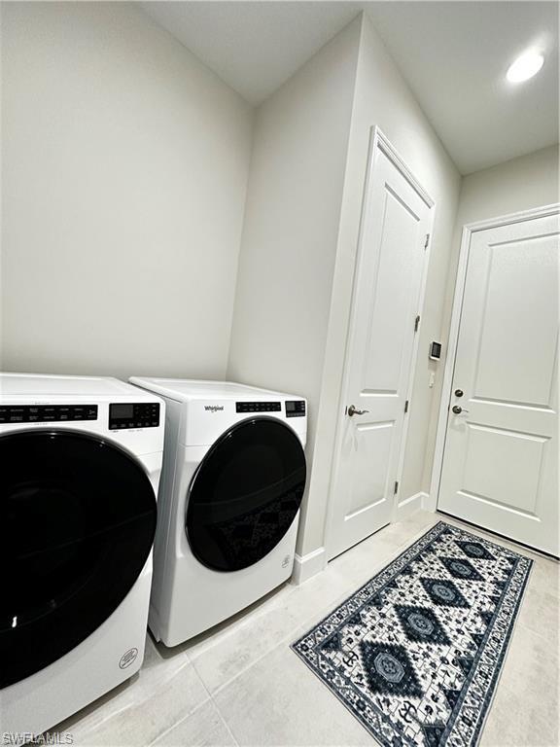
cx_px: 280
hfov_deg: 85.7
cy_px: 374
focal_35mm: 14
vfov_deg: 102.1
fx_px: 302
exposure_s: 1/60
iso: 400
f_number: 2.2
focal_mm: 2.22
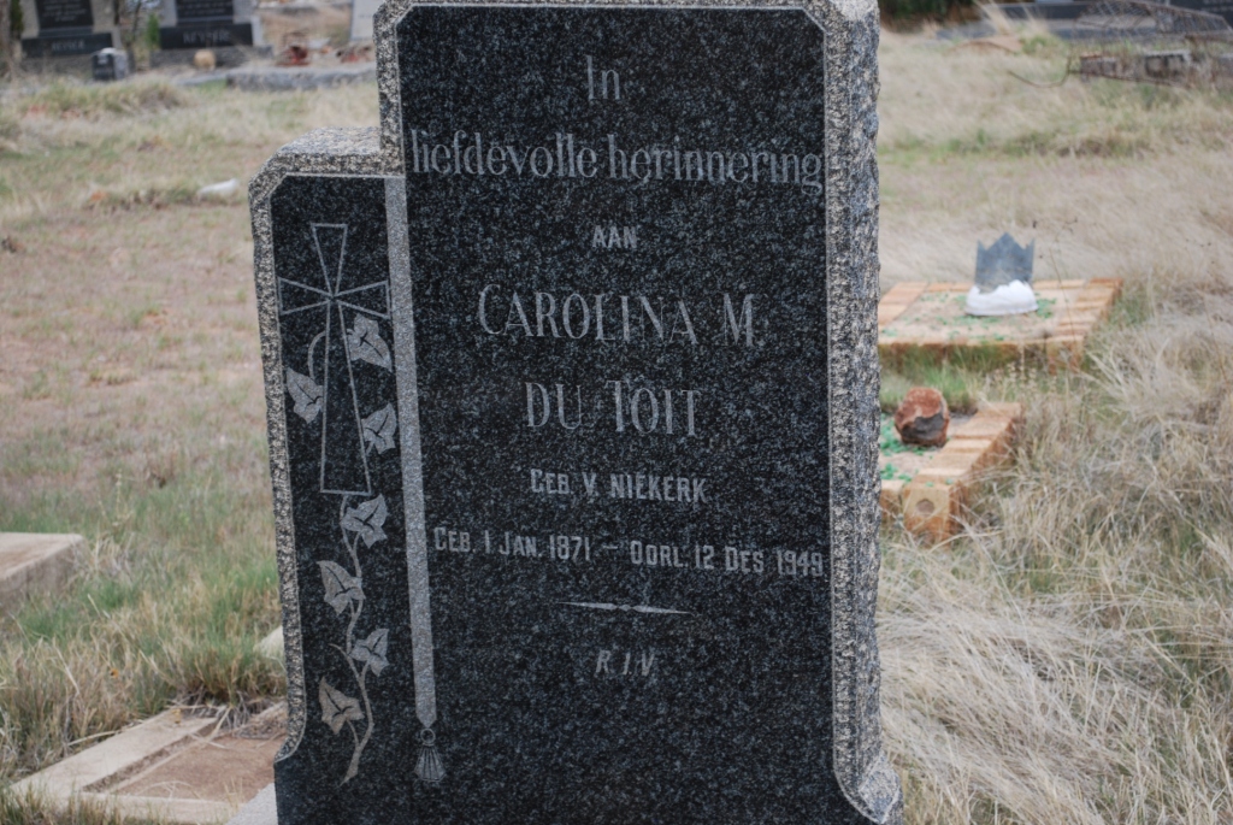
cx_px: 616
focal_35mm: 82
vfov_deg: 16.6
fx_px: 2828
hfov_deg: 24.6
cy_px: 412
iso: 200
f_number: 5.6
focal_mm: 55
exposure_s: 1/125
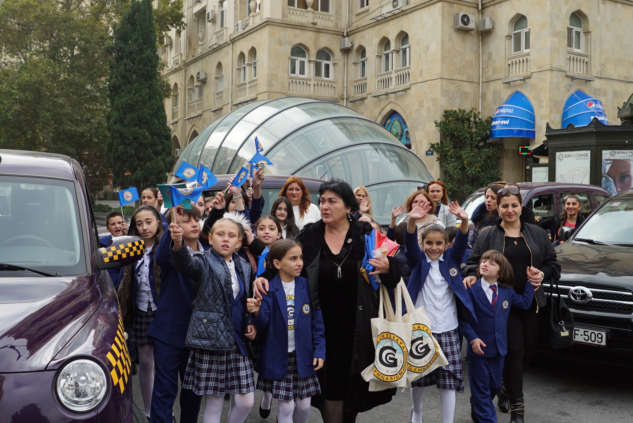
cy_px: 212
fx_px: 633
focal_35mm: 36
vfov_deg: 36.9
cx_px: 316
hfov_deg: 53.1
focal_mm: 24
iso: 125
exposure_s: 1/160
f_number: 4
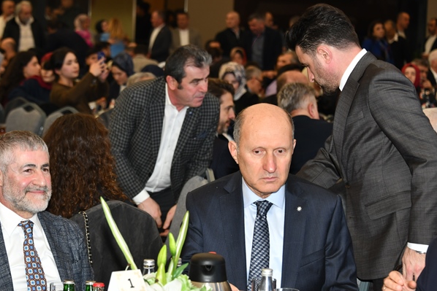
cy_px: 160
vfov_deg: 10.5
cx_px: 158
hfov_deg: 15.6
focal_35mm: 131
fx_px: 1590
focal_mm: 98
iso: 640
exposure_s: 1/200
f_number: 5.6
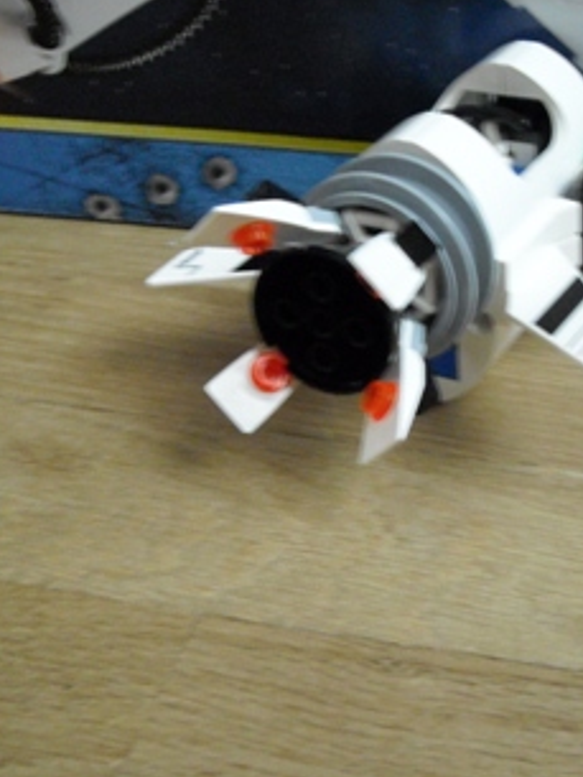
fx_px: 1616
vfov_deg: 27.0
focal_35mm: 72
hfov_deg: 20.4
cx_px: 344
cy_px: 352
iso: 475
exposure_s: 1/8
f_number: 3.2
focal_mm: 7.92
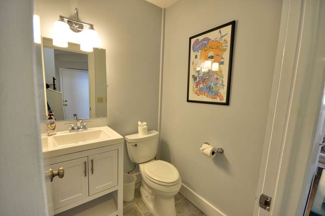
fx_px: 135
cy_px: 108
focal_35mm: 15
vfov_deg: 77.2
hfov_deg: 100.5
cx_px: 162
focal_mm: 10
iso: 400
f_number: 8
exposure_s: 1/25
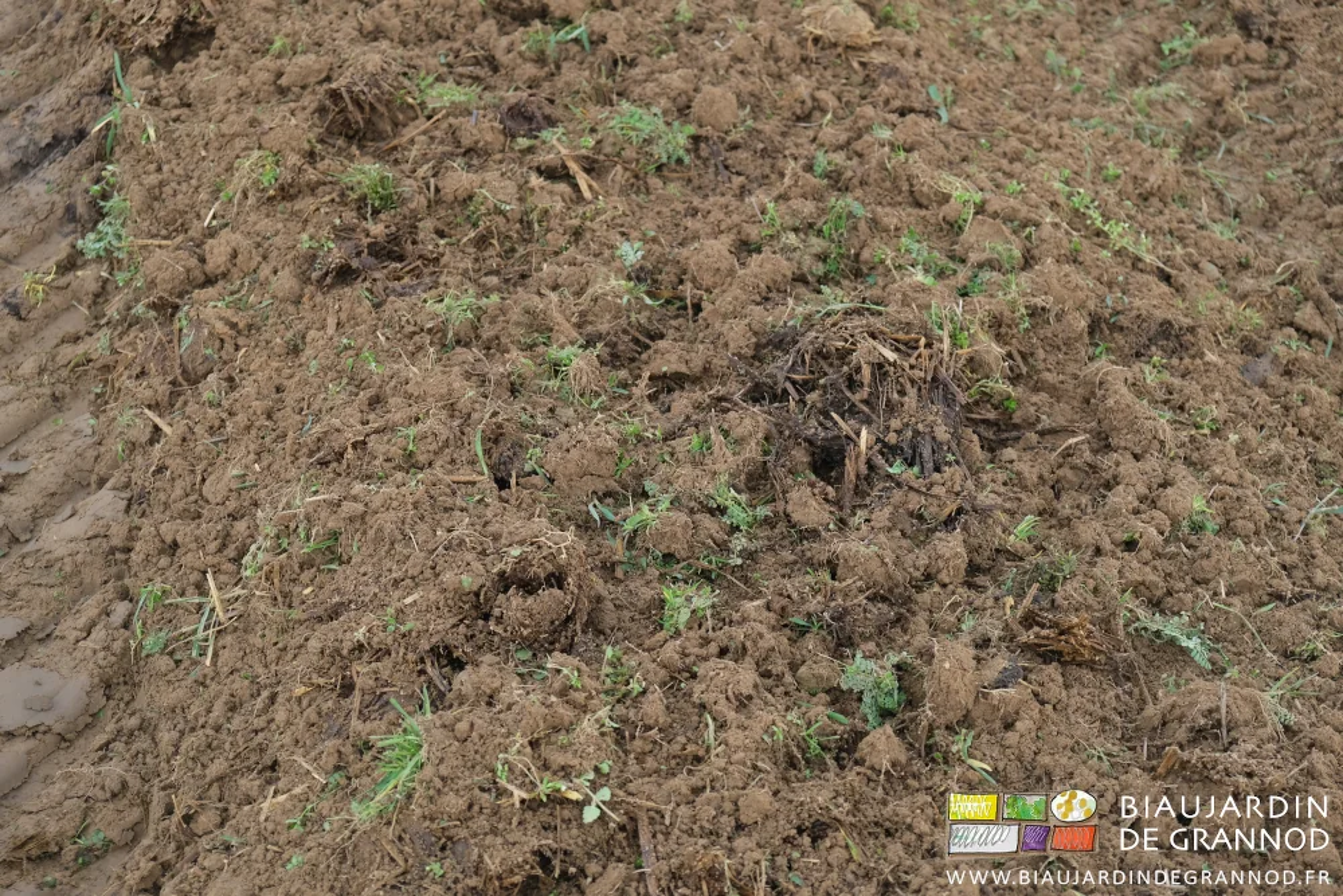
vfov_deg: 22.3
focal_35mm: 61
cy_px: 448
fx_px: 2276
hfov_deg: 32.9
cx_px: 672
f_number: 4
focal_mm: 40.7
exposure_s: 1/70
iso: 160
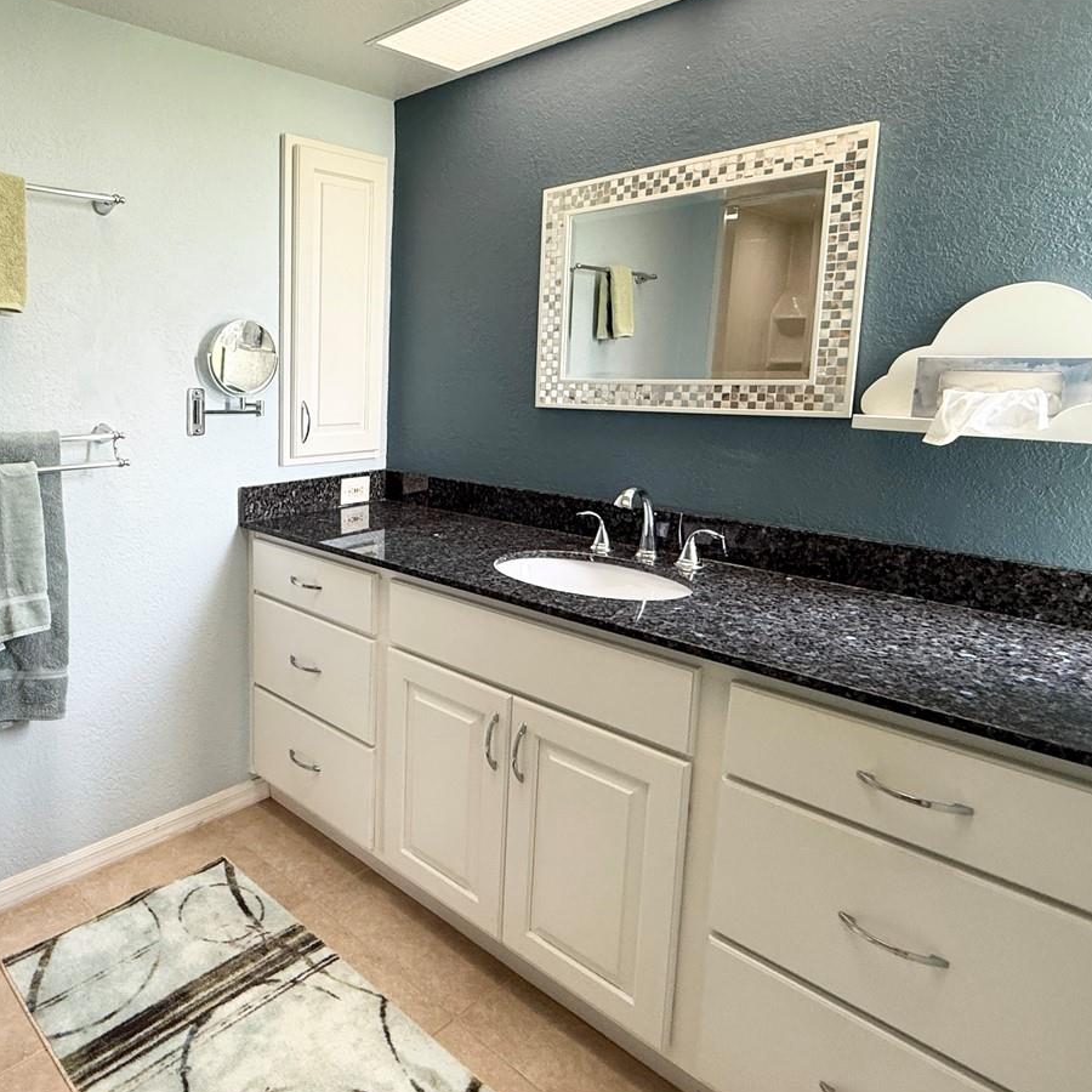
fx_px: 785
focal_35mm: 22
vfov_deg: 69.4
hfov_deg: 65.7
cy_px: 478
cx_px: 285
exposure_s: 1/120
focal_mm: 2.22
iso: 160
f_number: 2.2
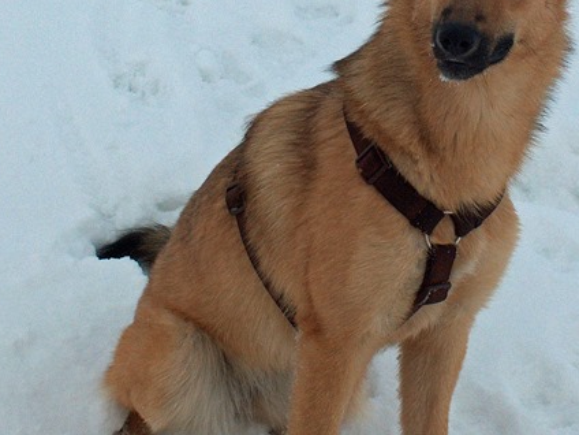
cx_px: 358
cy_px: 135
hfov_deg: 15.3
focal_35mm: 129
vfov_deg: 11.5
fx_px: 2158
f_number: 7
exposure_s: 1/1370
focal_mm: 17.25
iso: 200
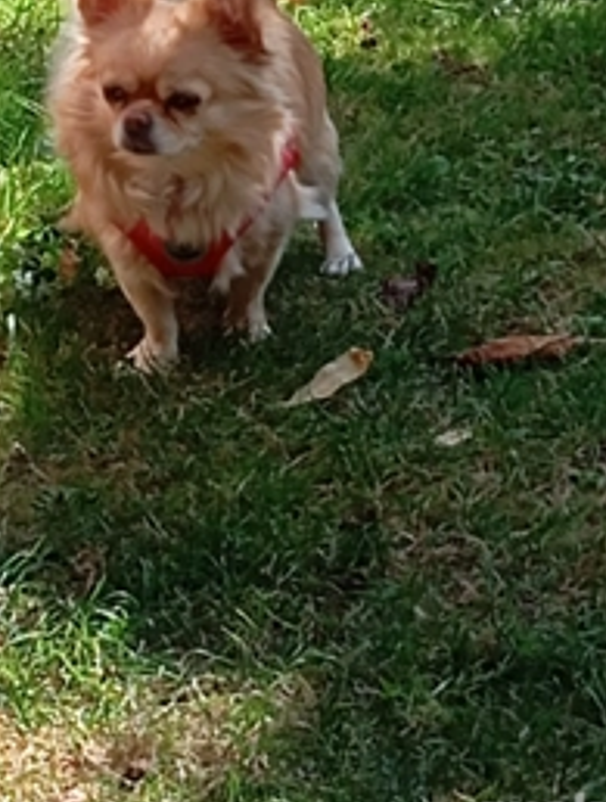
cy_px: 227
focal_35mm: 202
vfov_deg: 9.8
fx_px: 4692
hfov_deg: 7.4
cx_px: 246
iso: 108
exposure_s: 1/292
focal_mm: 4.22
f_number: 1.8
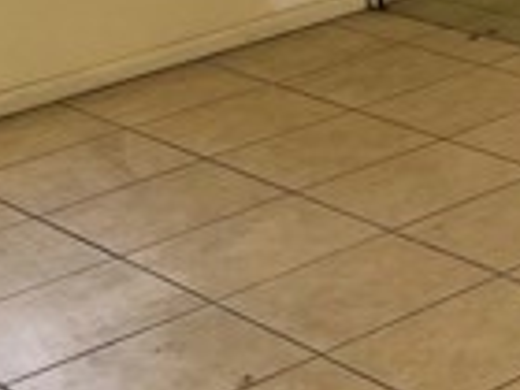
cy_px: -197
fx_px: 1788
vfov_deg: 11.9
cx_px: 1047
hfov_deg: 13.9
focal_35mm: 119
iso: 64
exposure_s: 1/131
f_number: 1.5
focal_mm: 5.7
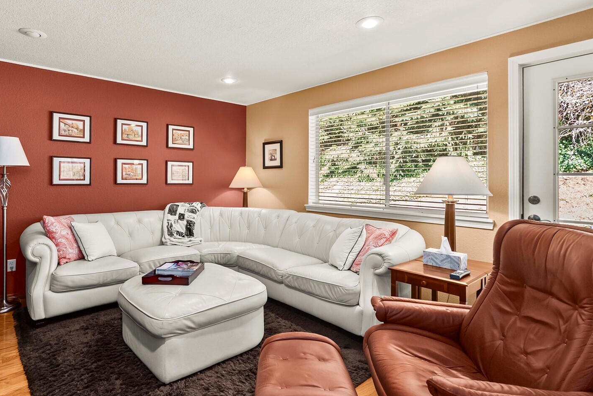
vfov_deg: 67.4
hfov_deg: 89.1
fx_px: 297
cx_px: 244
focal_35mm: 18
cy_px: 207
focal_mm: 15
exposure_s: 1/5
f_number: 7.1
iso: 1000
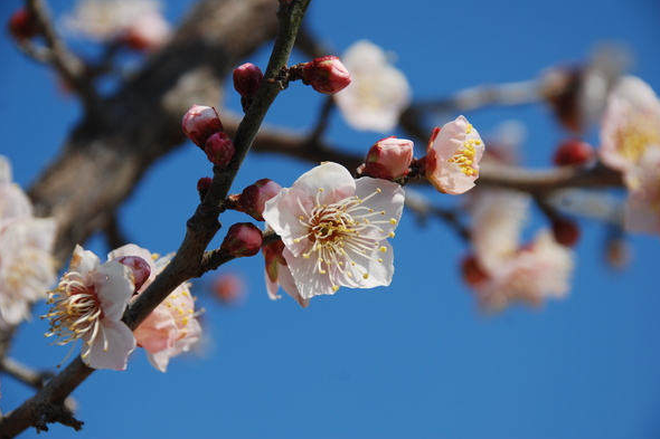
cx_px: 330
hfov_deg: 12.2
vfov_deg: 8.1
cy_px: 221
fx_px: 3097
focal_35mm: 169
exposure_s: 1/320
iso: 100
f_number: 5.6
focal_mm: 112
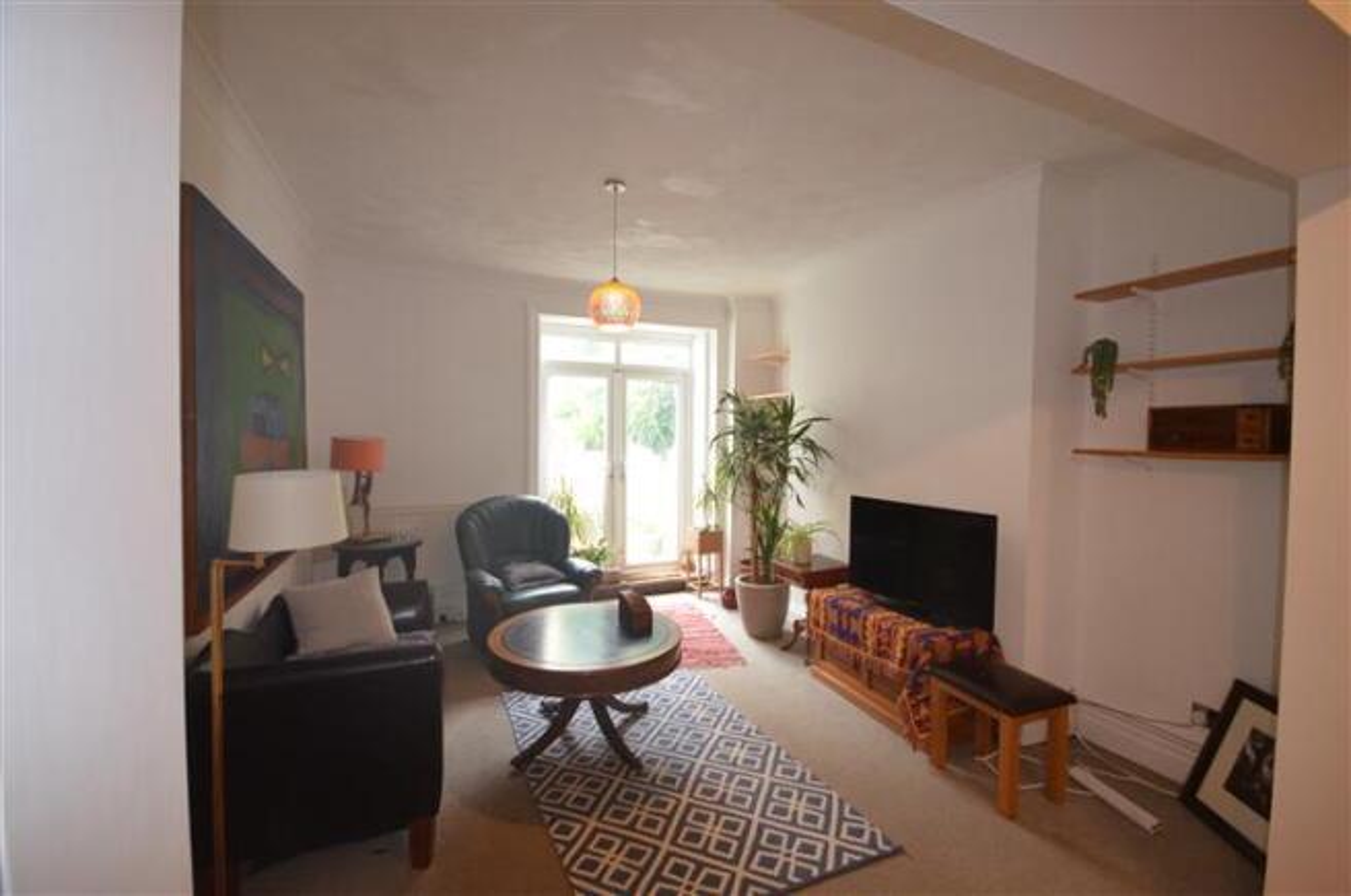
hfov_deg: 100.5
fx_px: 562
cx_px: 676
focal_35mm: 15
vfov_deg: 77.1
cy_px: 448
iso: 1600
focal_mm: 10
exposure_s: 1/60
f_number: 4
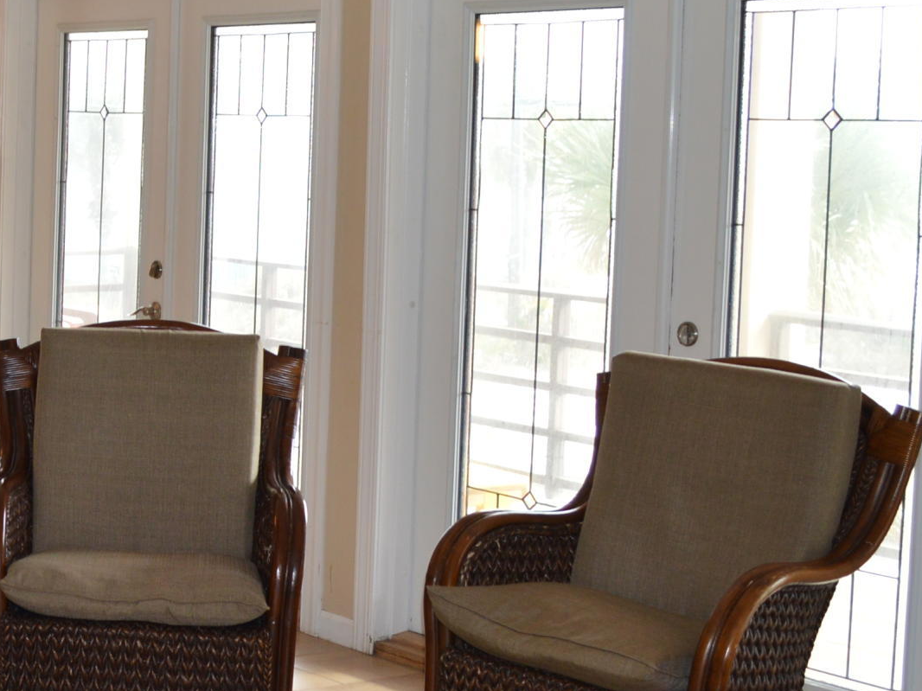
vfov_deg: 20.1
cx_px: -153
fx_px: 1944
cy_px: 250
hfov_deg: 24.4
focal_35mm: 73
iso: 320
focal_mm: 18
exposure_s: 1/125
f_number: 4
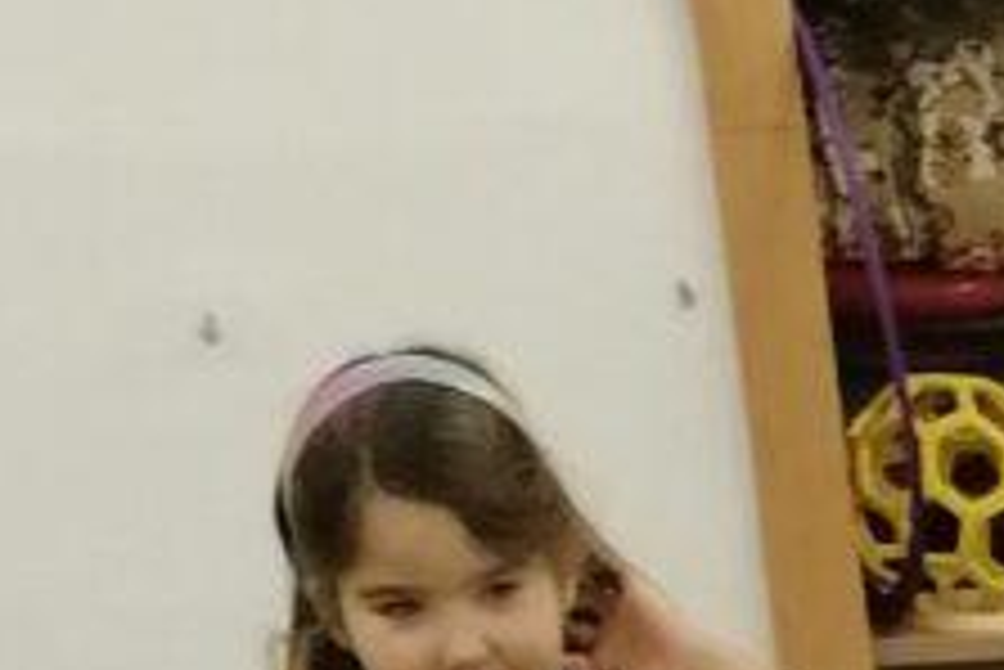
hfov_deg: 7.9
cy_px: 3148
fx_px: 6670
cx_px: 2467
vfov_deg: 4.9
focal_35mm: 239
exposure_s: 1/50
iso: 125
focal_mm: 4.75
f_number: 1.8
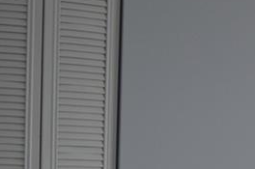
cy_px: 238
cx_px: 277
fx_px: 905
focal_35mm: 128
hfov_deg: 15.6
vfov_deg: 10.4
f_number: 4
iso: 400
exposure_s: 1/60
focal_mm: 22
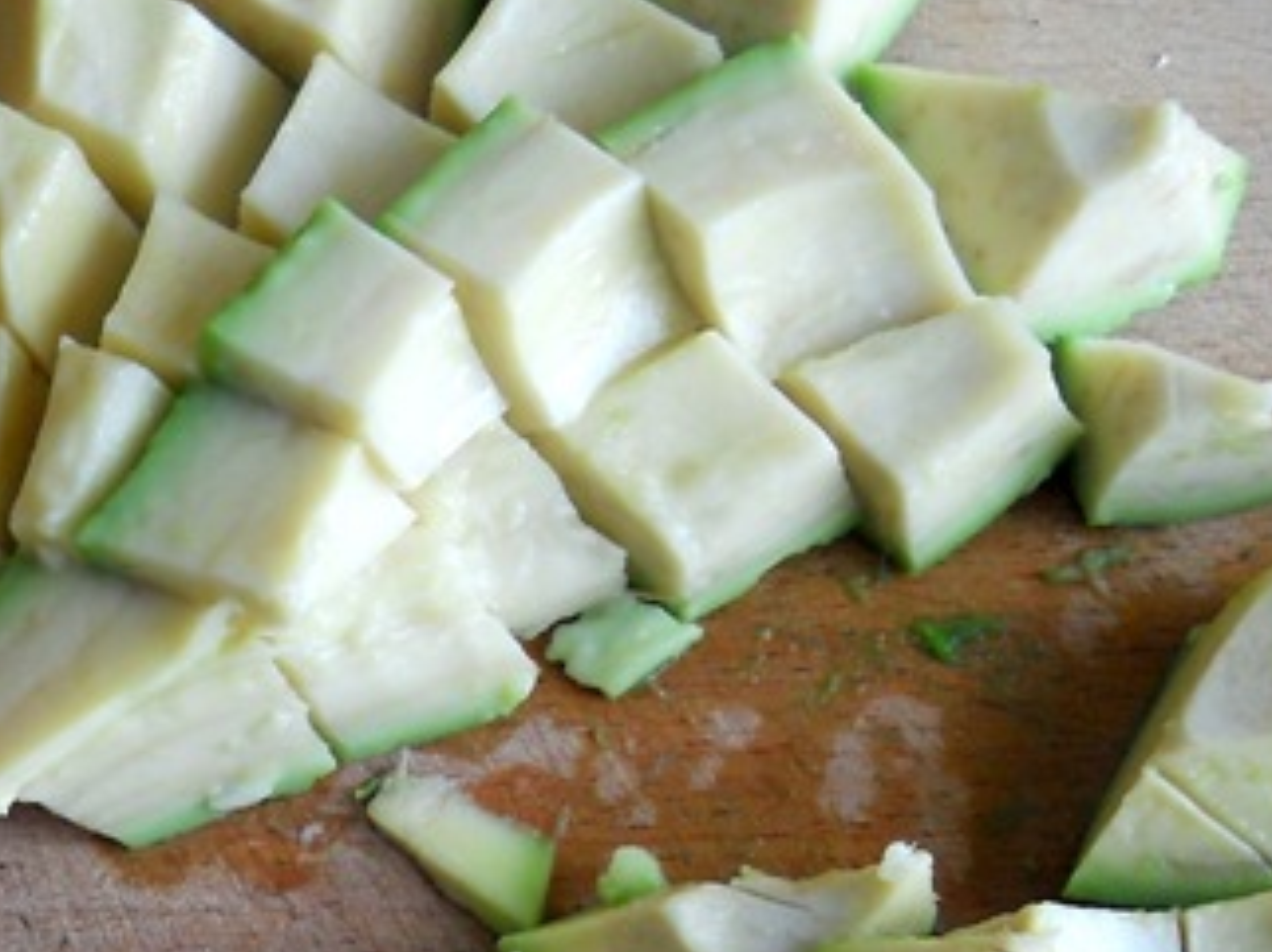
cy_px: 992
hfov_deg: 19.2
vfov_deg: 14.2
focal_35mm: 102
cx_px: 375
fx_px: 3745
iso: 125
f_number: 3.1
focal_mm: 6.72
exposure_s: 1/30
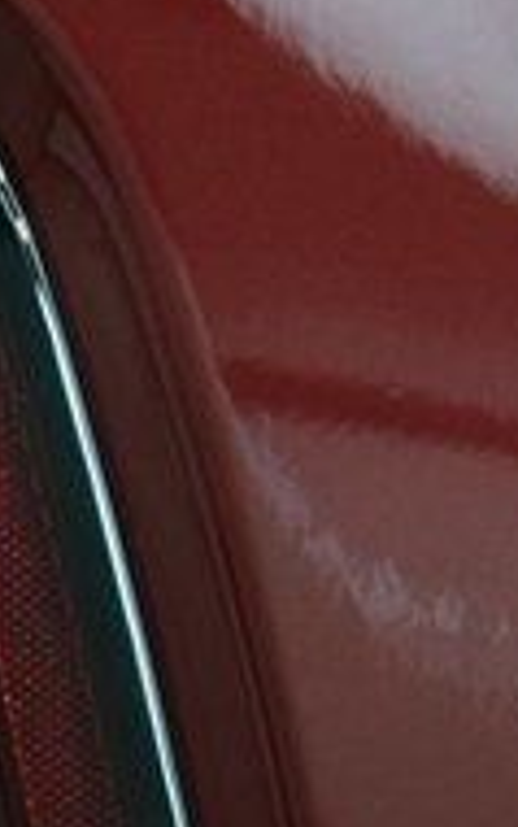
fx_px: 10420
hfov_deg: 2.8
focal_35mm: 462
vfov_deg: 4.5
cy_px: 964
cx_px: -810
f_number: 7.1
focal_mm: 56
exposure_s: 1/30
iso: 1600
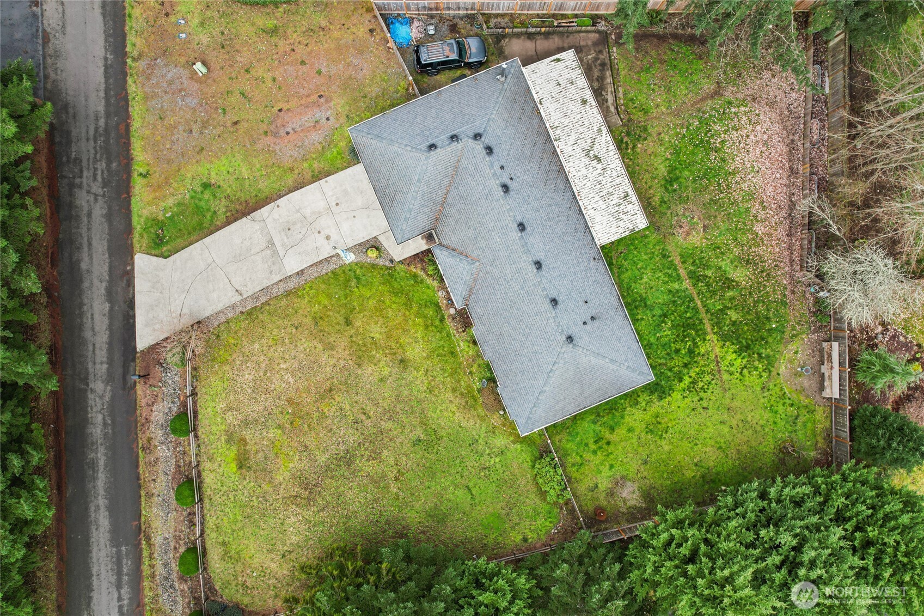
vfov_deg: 57.2
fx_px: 565
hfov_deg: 78.6
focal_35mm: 22
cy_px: 308
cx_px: 462
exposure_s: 1/125
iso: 100
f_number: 2.8
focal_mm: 8.4
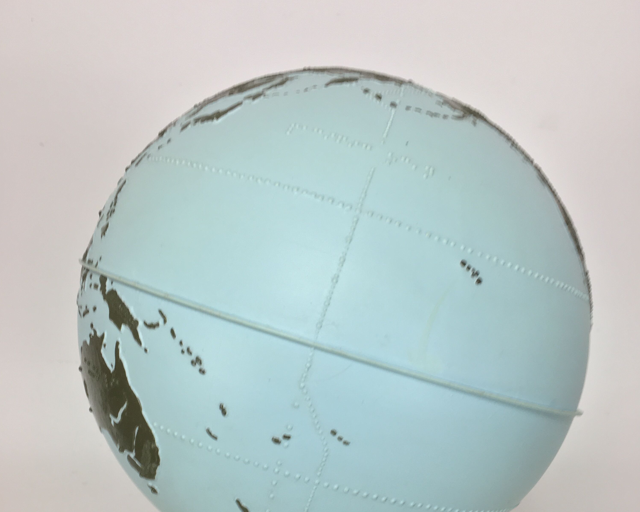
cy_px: 412
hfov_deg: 47.9
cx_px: 319
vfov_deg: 37.7
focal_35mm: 38
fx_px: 720
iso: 32
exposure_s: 1/33
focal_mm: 4.15
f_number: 2.2
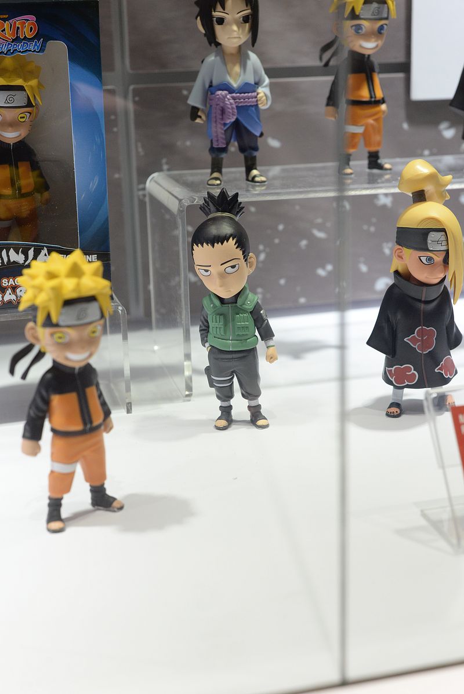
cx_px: 232
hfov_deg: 27.0
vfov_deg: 39.6
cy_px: 347
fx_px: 965
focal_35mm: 50
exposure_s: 1/160
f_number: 6.3
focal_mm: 50
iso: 2000
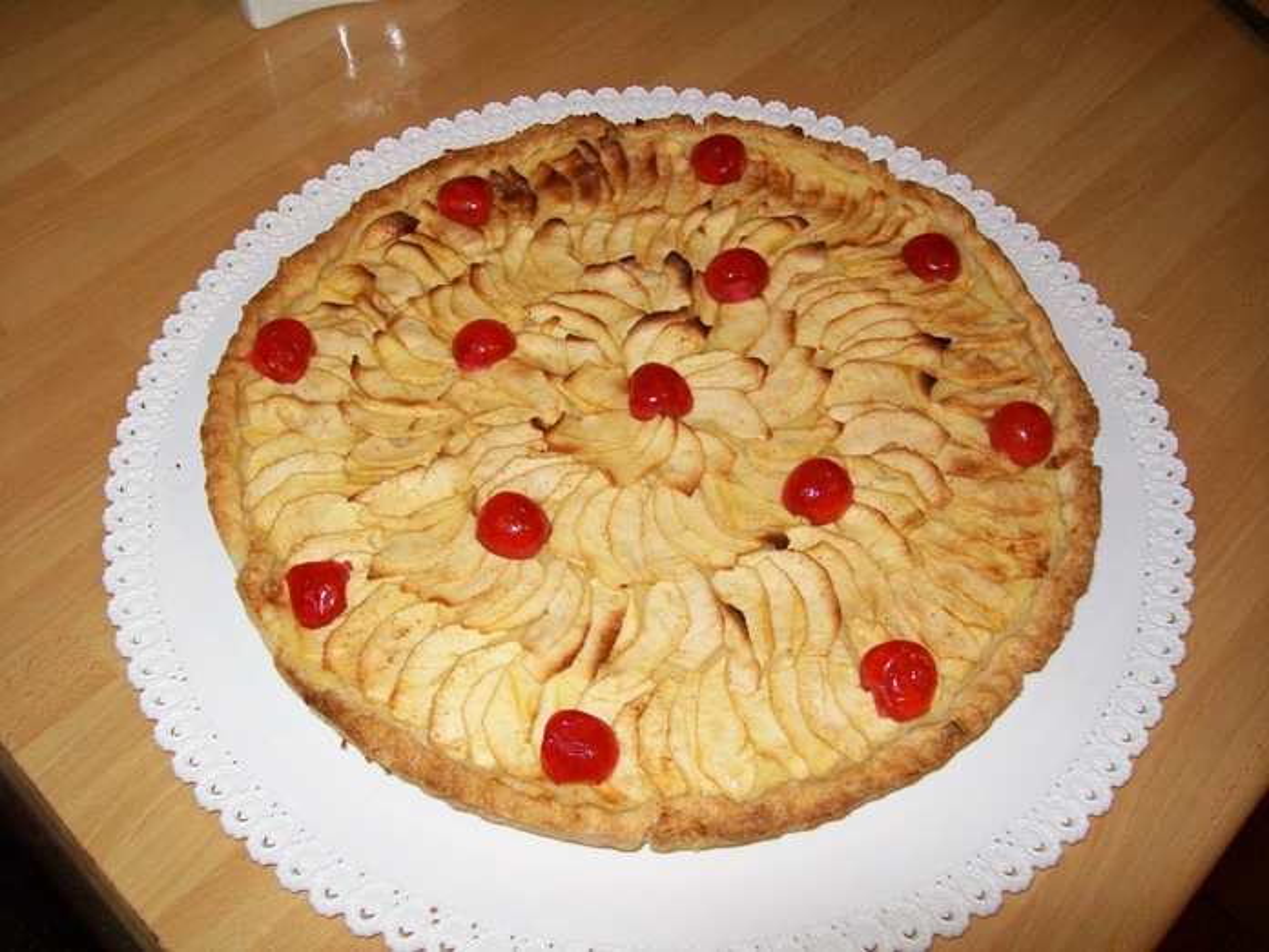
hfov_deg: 54.0
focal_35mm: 34
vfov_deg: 41.8
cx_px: 634
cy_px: 476
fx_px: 1246
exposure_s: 1/60
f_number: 2.7
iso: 160
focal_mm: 6.1
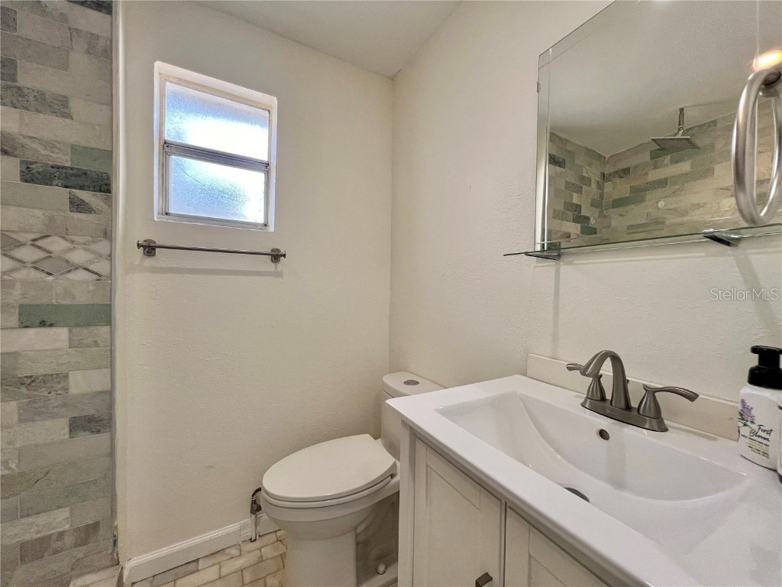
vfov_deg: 89.9
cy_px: 294
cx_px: 391
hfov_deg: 106.2
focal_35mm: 13
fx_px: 294
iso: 160
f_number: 1.8
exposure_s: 1/120
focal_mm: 1.57
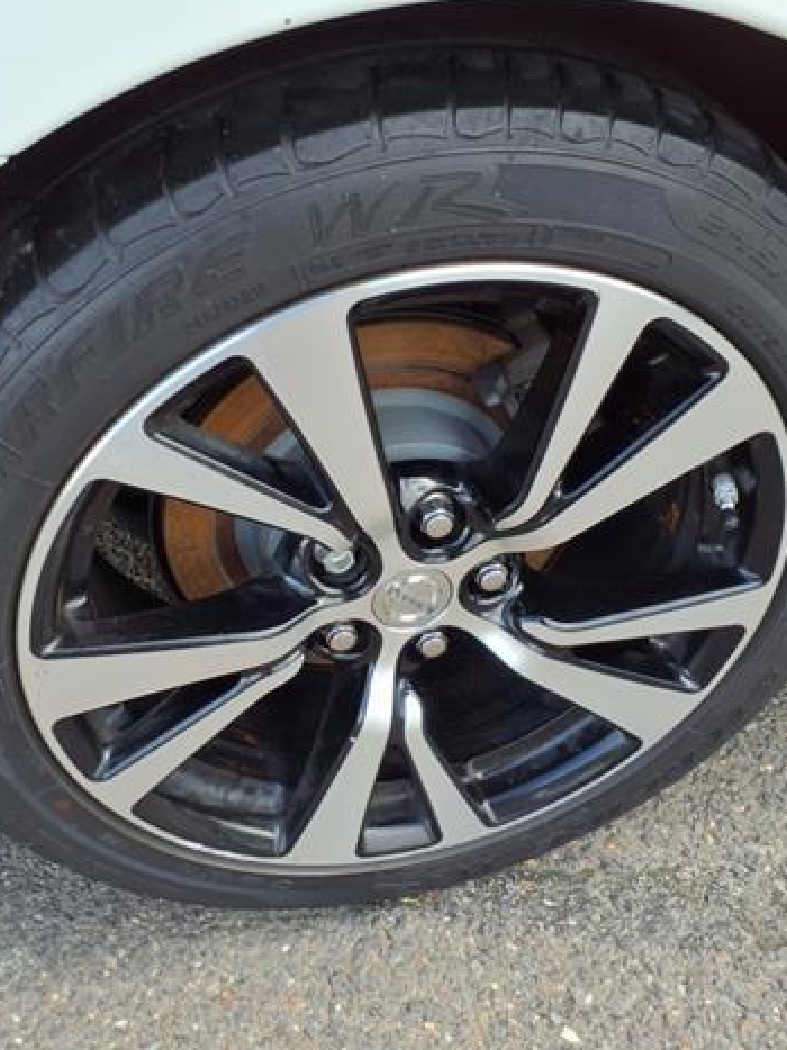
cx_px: 331
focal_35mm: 37
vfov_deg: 50.1
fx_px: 1122
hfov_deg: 38.5
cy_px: 517
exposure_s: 1/370
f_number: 1.9
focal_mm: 3.58
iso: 40
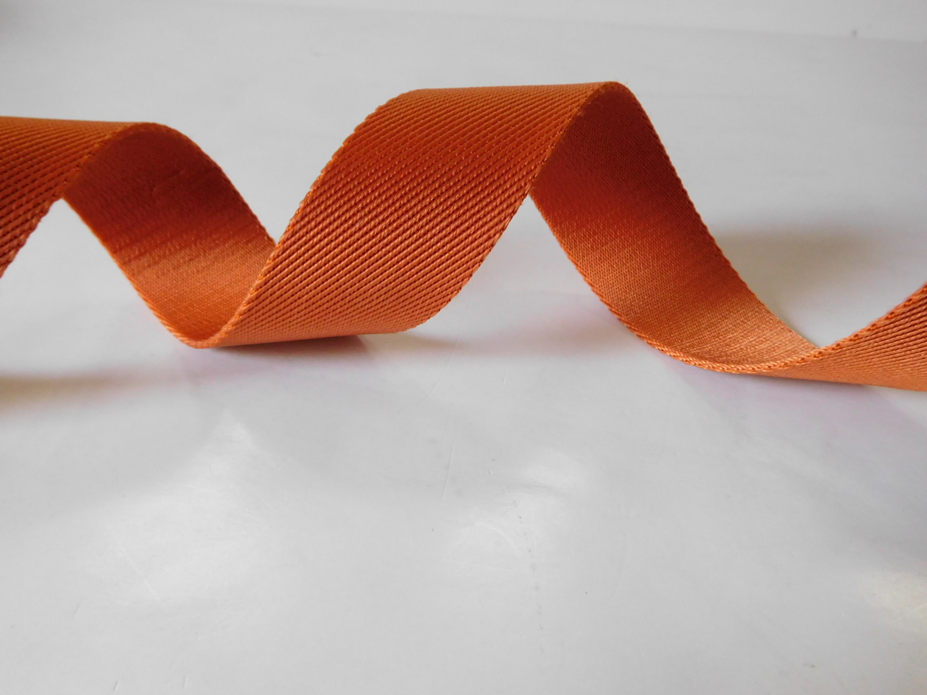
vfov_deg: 54.9
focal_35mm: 25
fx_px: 669
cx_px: 464
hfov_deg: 69.4
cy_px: 348
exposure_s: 1/30
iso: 400
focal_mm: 4.5
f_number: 3.4
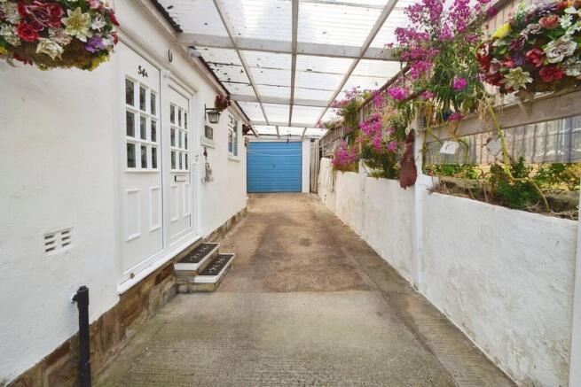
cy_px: 194
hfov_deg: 100.4
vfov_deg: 77.4
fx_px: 242
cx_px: 290
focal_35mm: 15
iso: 400
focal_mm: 10
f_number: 9
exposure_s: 1/160
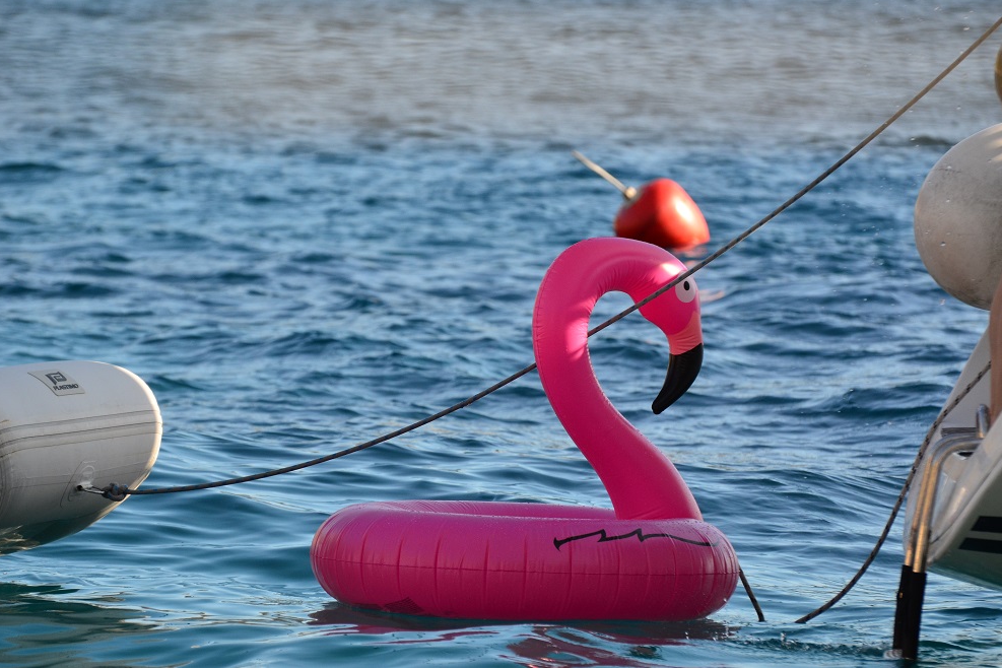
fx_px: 8224
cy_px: 333
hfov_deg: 7.0
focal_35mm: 296
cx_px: 502
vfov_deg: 4.7
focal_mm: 195
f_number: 5.3
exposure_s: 1/2500
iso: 640
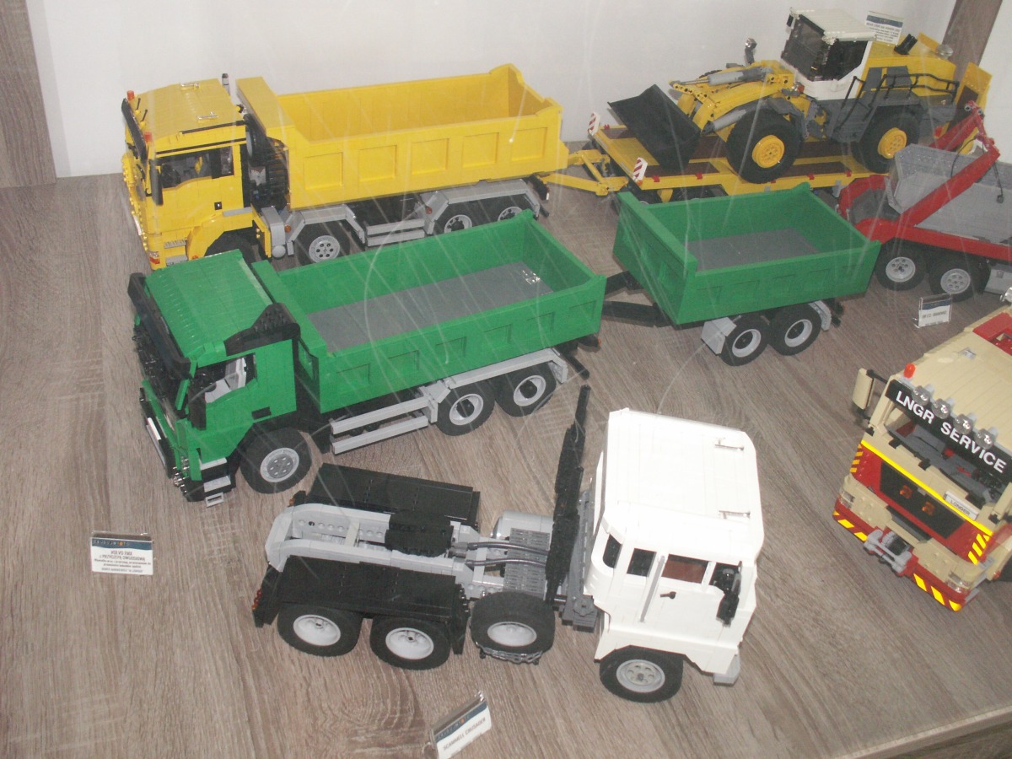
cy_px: 380
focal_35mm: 35
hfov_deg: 52.6
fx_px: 1023
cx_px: 506
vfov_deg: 40.7
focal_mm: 5.86
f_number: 2.8
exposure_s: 1/125
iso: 160
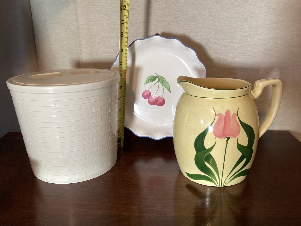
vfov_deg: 45.4
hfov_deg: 58.3
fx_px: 270
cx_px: 150
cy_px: 113
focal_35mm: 31
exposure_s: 1/50
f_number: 2.4
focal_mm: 3.3
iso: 160
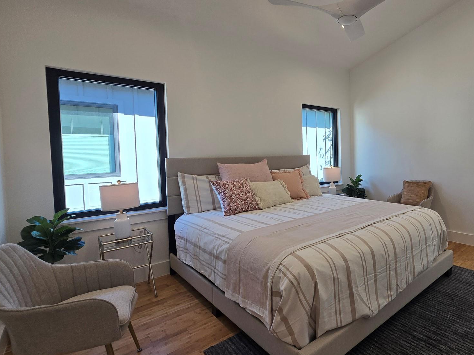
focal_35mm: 18
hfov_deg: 84.5
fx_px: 246
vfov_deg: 71.5
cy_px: 169
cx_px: 319
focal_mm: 2.2
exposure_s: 1/120
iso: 80
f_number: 2.2
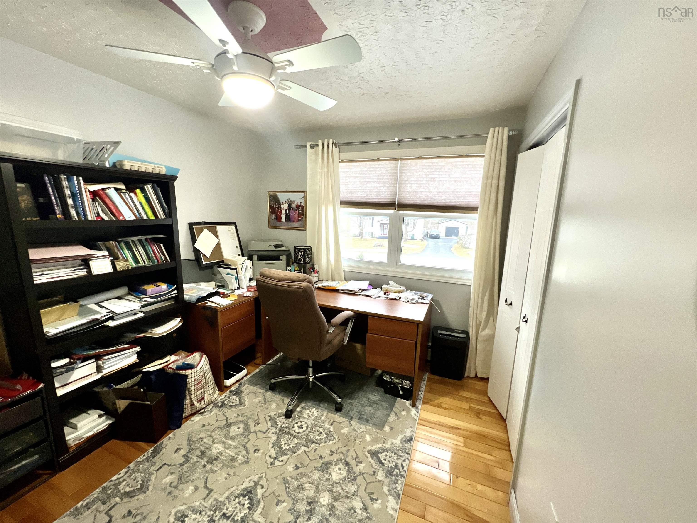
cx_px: 348
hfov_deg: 106.2
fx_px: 262
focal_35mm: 13
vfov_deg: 89.9
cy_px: 262
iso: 250
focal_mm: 1.57
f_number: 1.8
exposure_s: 1/60
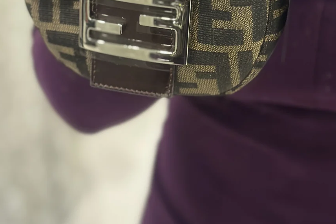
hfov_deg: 24.2
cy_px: 65
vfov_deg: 16.2
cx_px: 157
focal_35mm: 84
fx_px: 784
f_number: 1.78
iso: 320
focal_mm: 6.86
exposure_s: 1/50
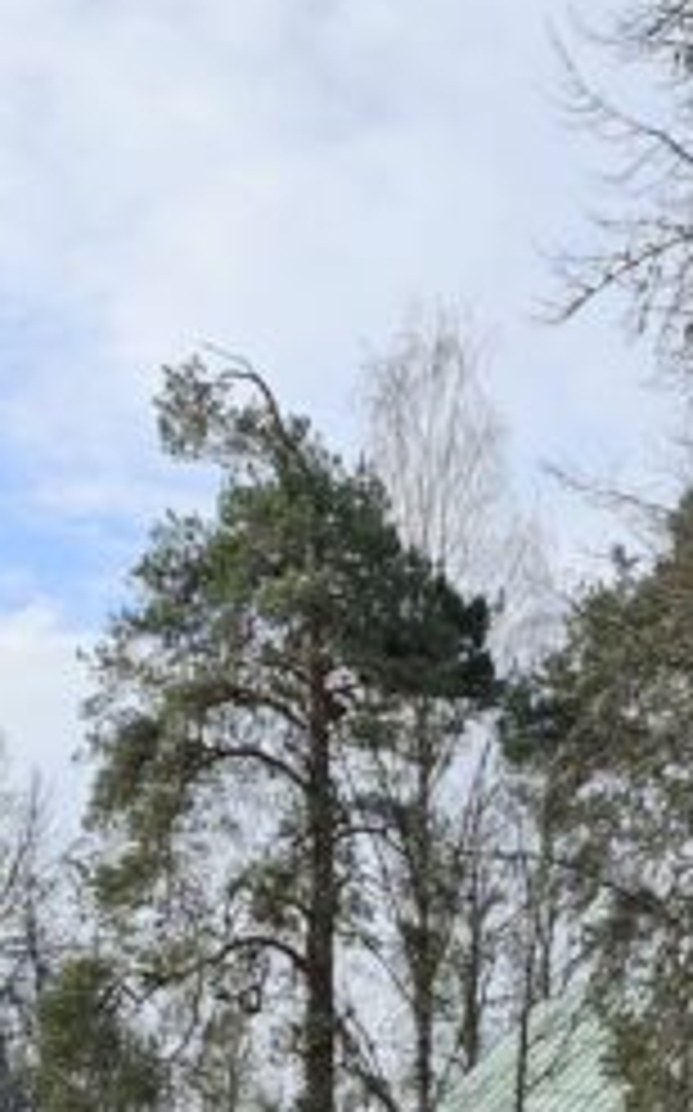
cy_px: 1409
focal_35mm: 101
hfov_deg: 12.5
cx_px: 927
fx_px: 3057
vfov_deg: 19.2
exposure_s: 1/457
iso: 10
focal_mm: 6.3
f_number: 1.7
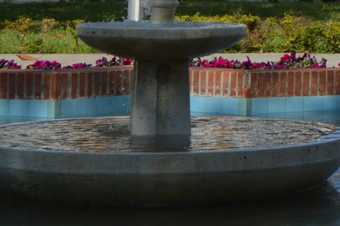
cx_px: 656
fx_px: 1679
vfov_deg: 7.5
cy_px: -148
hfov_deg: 10.7
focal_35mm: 178
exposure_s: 1/320
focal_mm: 30
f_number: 9
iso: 100
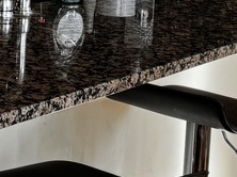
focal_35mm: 156
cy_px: -41
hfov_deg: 10.6
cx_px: -359
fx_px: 1067
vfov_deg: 9.4
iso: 160
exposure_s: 1/60
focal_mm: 6.86
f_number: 1.78
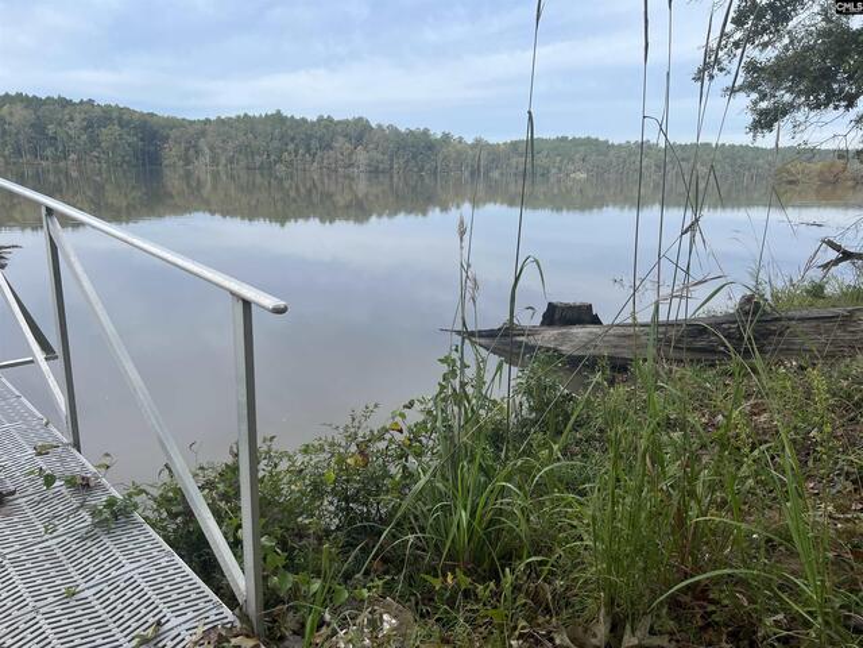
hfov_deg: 67.3
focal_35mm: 26
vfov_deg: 53.1
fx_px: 648
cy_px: 324
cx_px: 432
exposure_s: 1/1934
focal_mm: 5.7
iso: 50
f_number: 1.5
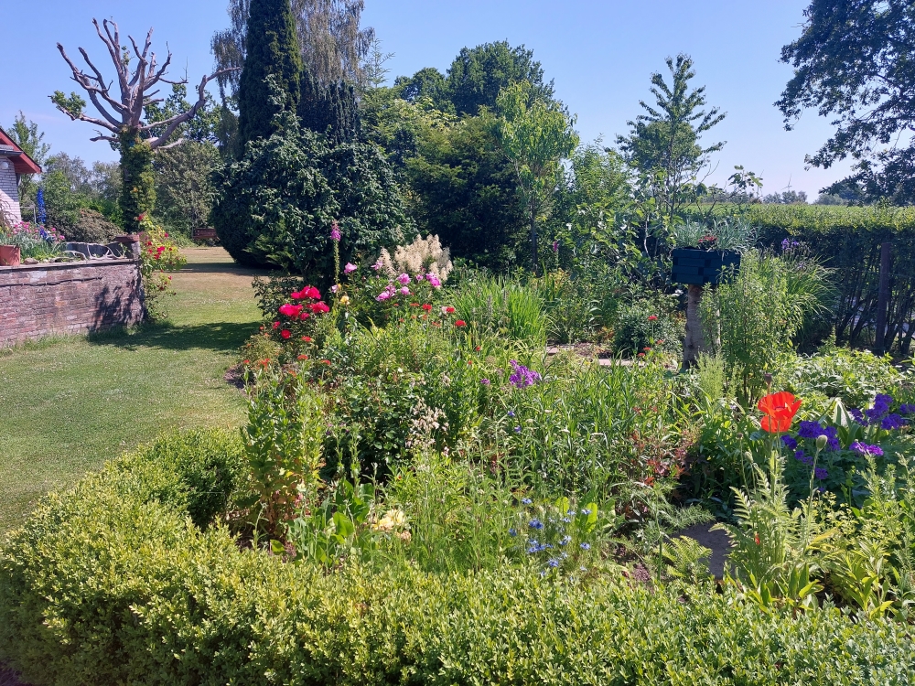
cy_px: 343
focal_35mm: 24
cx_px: 458
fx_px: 634
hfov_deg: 71.6
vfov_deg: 56.8
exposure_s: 1/727
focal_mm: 5.23
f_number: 1.8
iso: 25
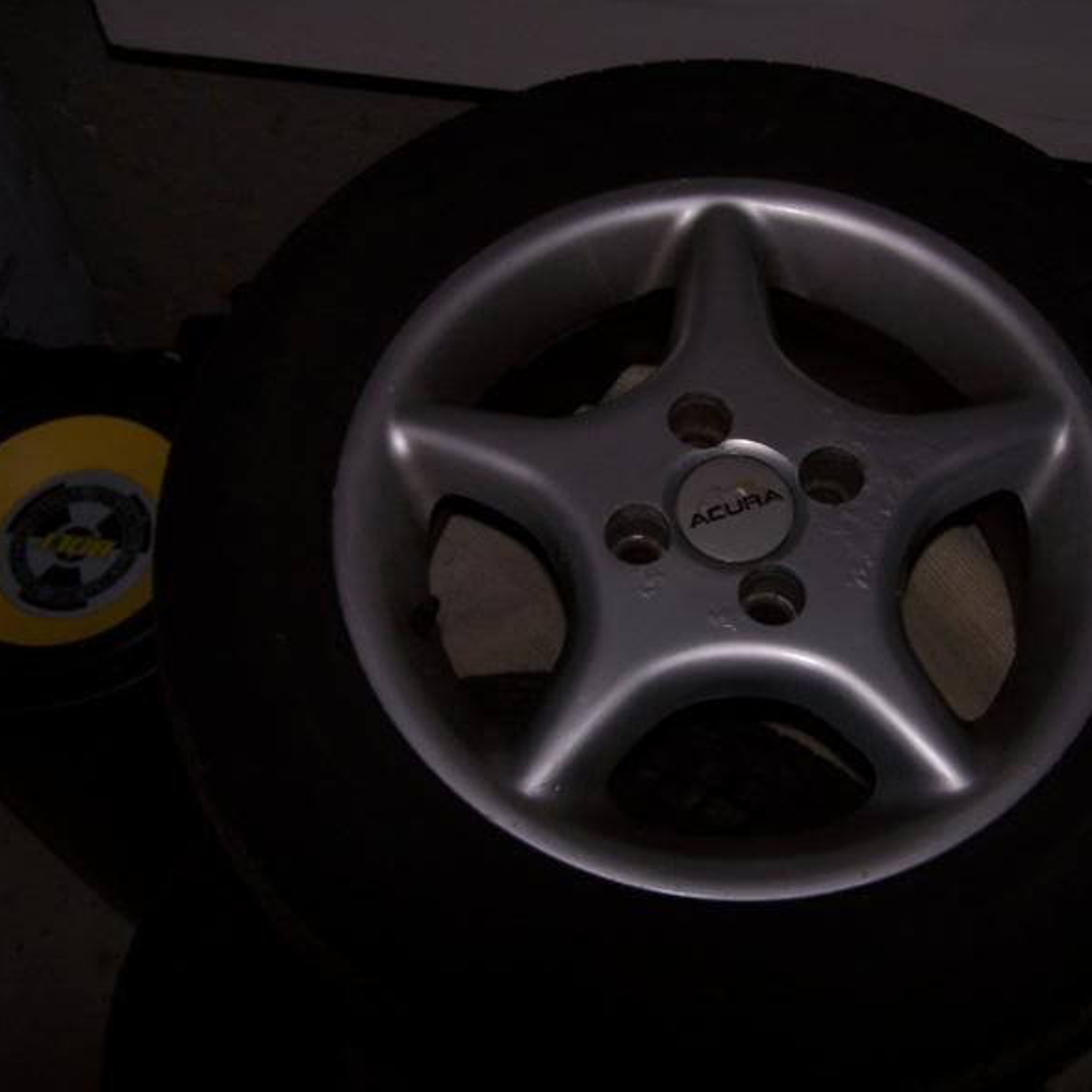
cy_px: 551
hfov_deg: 35.2
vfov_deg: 35.4
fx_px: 1713
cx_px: 677
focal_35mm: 48
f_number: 2.8
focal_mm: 6.7
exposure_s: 1/60
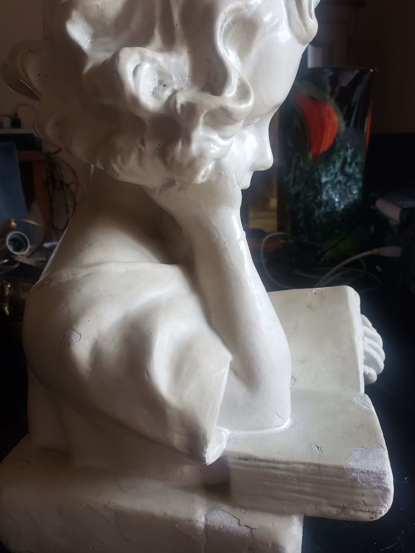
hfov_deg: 48.2
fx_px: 464
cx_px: 195
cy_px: 272
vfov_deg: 61.7
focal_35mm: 29
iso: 320
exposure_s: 1/50
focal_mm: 4.3
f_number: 2.4
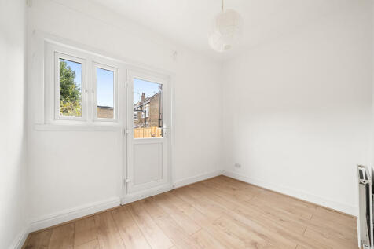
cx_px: 187
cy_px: 124
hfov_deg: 112.6
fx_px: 125
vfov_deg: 90.0
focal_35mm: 12
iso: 1250
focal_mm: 12
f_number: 8
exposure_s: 1/25
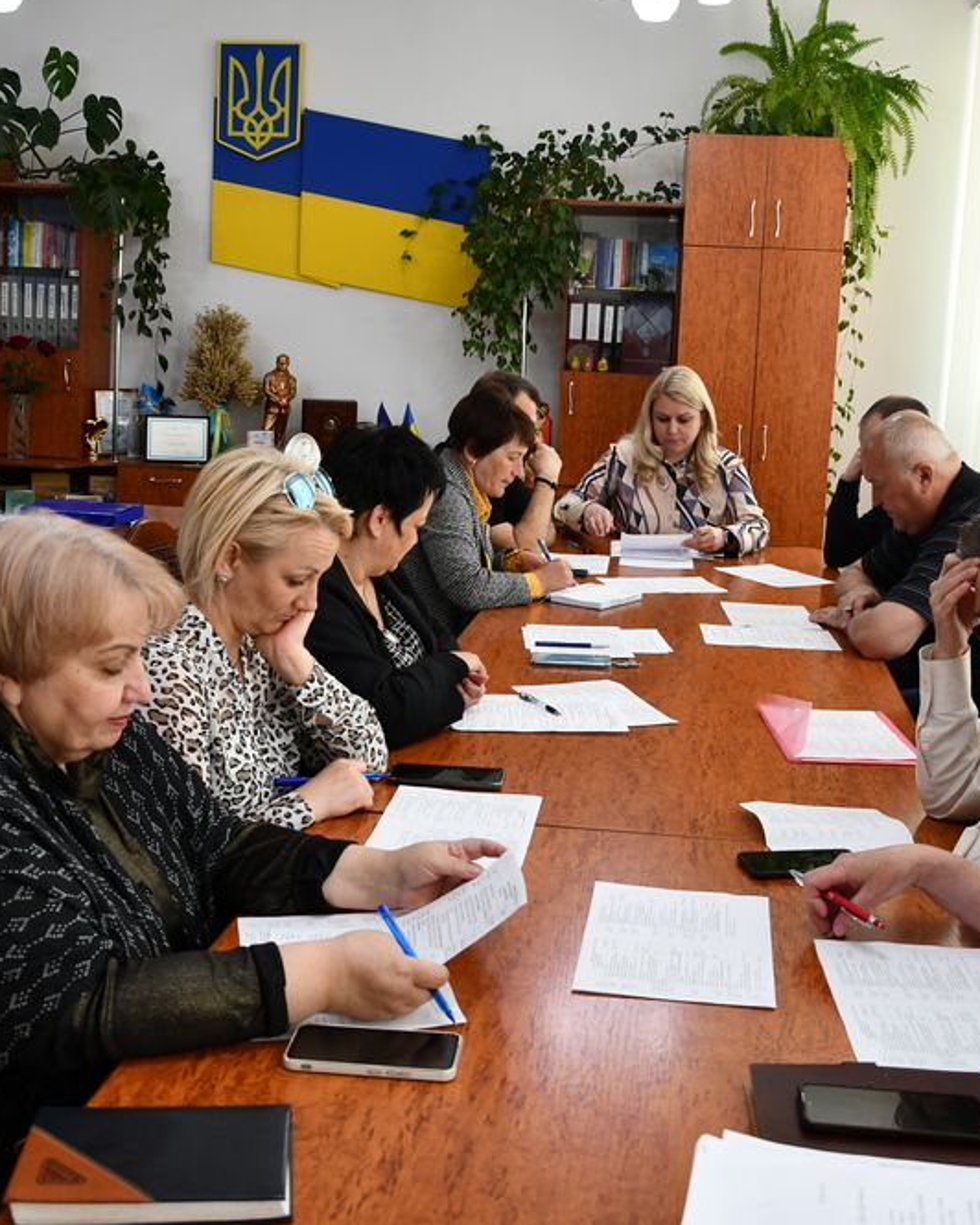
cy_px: 603
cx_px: 492
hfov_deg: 38.2
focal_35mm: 39
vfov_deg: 46.8
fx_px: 1414
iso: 800
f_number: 3.5
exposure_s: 1/200
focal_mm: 18
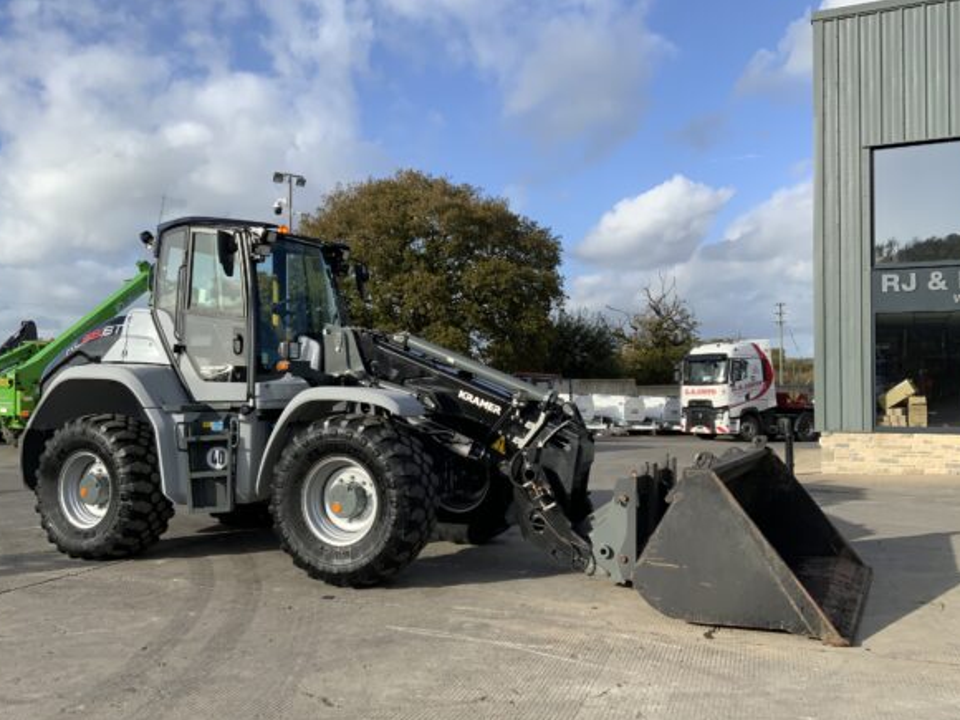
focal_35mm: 32
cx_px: 478
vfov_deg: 44.2
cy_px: 369
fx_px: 887
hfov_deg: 56.8
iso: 16
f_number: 1.8
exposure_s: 1/1490
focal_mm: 3
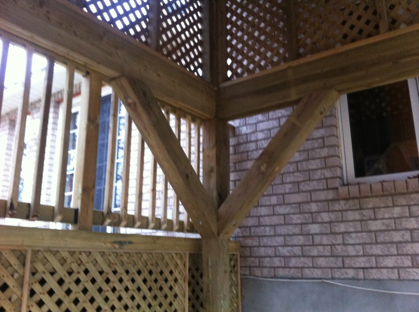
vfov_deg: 40.6
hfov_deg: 52.7
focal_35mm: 35
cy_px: 156
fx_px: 423
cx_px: 210
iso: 320
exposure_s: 1/15
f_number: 2.8
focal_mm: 3.85
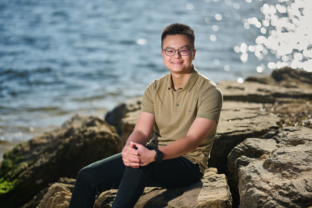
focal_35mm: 85
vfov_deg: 16.1
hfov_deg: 23.9
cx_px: 156
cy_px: 104
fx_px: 737
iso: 32
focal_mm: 85
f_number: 1.8
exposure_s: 1/1250
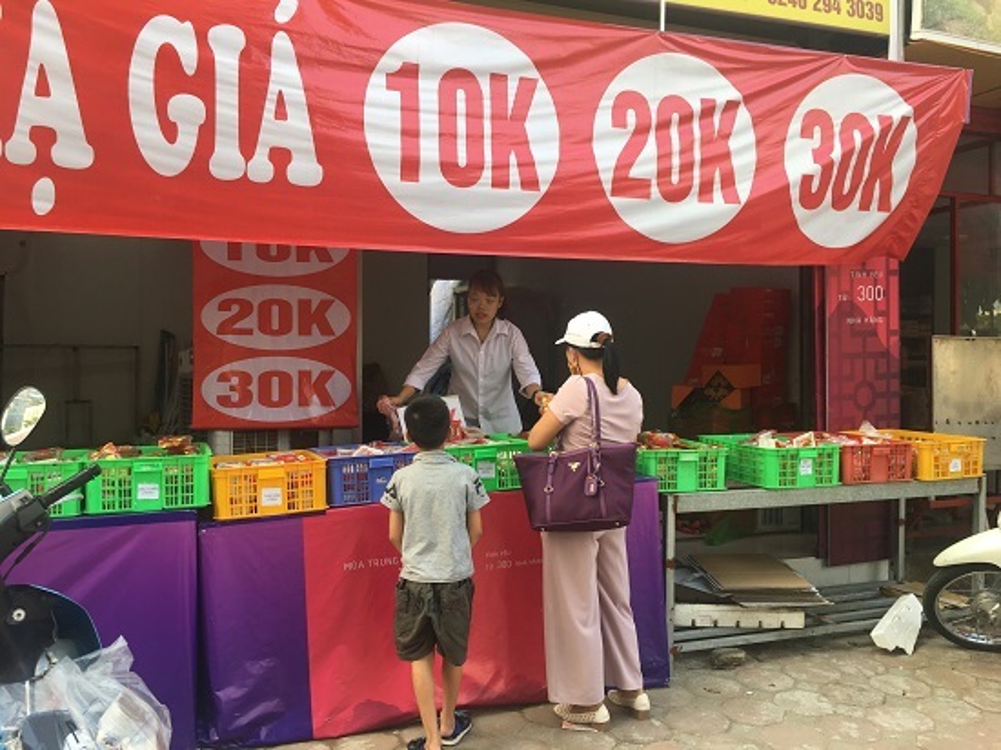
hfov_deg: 61.7
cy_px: 375
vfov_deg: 48.2
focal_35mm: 29
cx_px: 500
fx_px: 838
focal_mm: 4.15
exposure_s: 1/100
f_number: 2.2
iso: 25
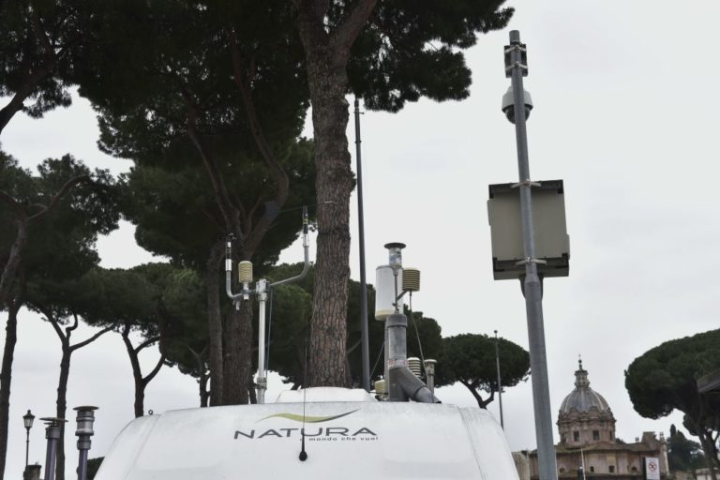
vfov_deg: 24.6
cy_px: 240
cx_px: 360
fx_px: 1100
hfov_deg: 36.2
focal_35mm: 55
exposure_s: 1/320
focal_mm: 55
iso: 1000
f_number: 9
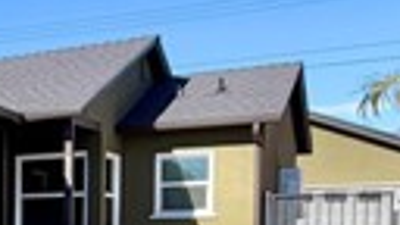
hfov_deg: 22.8
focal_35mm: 76
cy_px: 275
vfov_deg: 15.3
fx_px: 806
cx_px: -197
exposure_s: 1/770
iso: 20
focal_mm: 2.22
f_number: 2.2
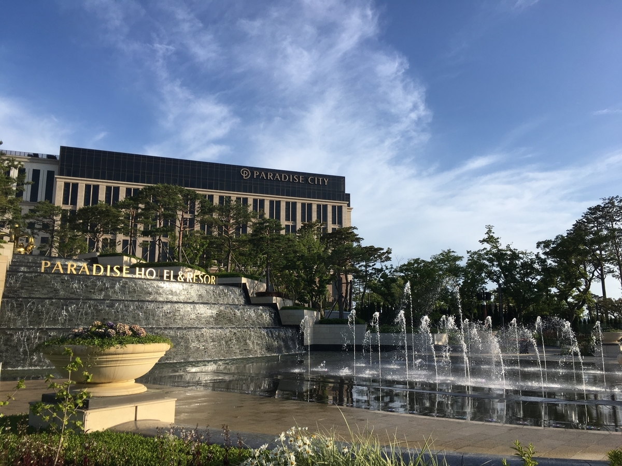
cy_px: 233
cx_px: 311
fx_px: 521
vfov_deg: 48.2
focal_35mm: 29
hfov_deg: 61.7
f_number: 2.2
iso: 25
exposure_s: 1/1425
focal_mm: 4.15
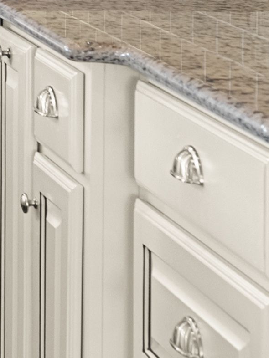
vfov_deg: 11.0
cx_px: -368
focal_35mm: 169
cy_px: -262
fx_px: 1750
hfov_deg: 8.1
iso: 800
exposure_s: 1/4
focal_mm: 30
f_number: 8
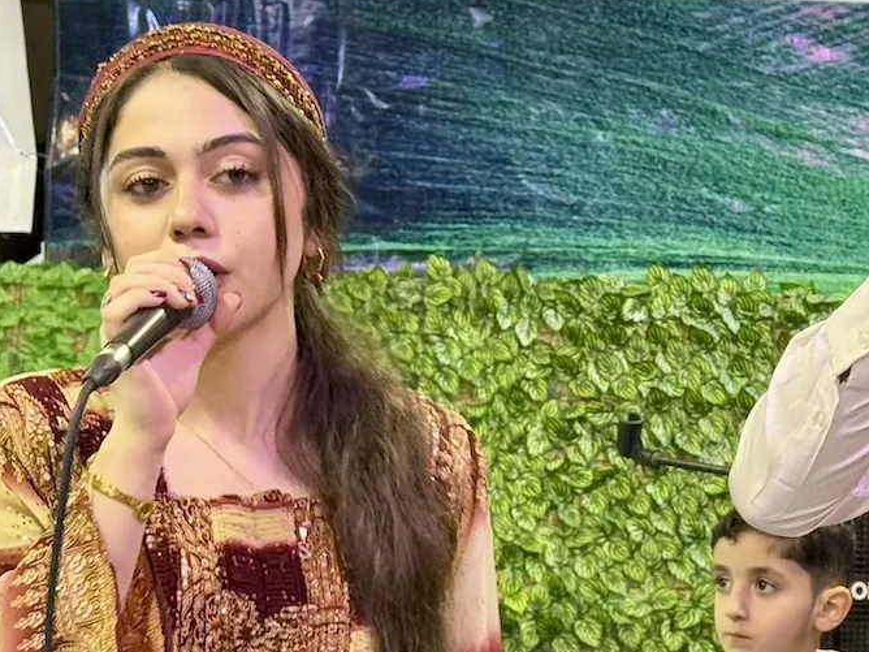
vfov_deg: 10.7
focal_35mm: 138
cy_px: 380
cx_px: 745
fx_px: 3464
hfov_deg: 14.2
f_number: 1.78
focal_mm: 6.76
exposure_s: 1/50
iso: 125
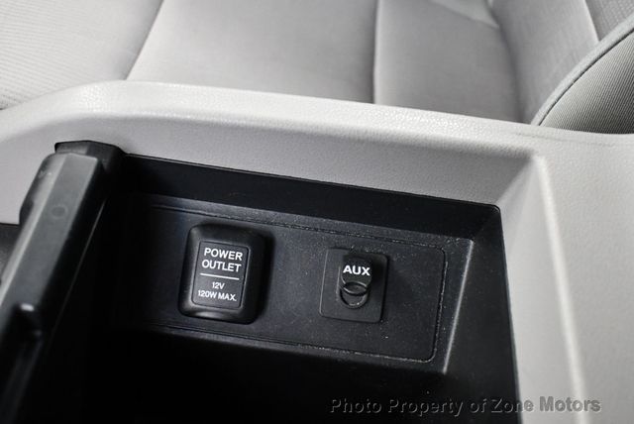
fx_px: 635
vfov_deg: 36.9
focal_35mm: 36
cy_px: 212
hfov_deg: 53.1
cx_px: 317
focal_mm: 18
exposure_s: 1/60
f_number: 3.5
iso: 4500
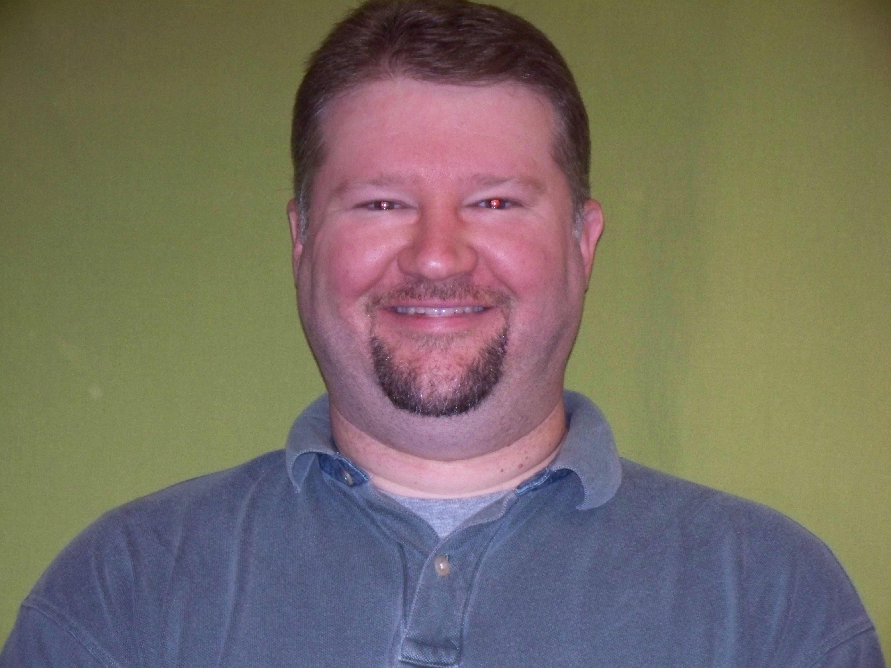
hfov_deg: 11.0
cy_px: 334
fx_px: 4633
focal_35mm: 180
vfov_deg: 8.2
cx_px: 446
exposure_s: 1/100
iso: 400
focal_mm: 37.7
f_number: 5.1
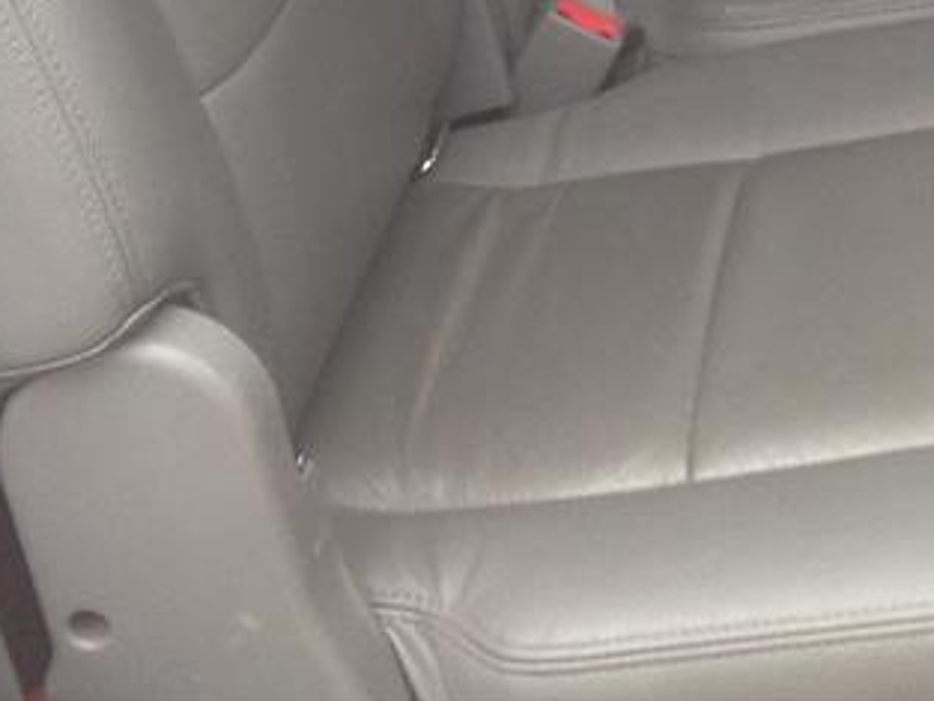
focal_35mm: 108
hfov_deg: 17.6
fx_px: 2915
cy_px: -438
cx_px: 1012
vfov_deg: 12.8
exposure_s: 1/120
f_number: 2.4
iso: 64
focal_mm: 4.13
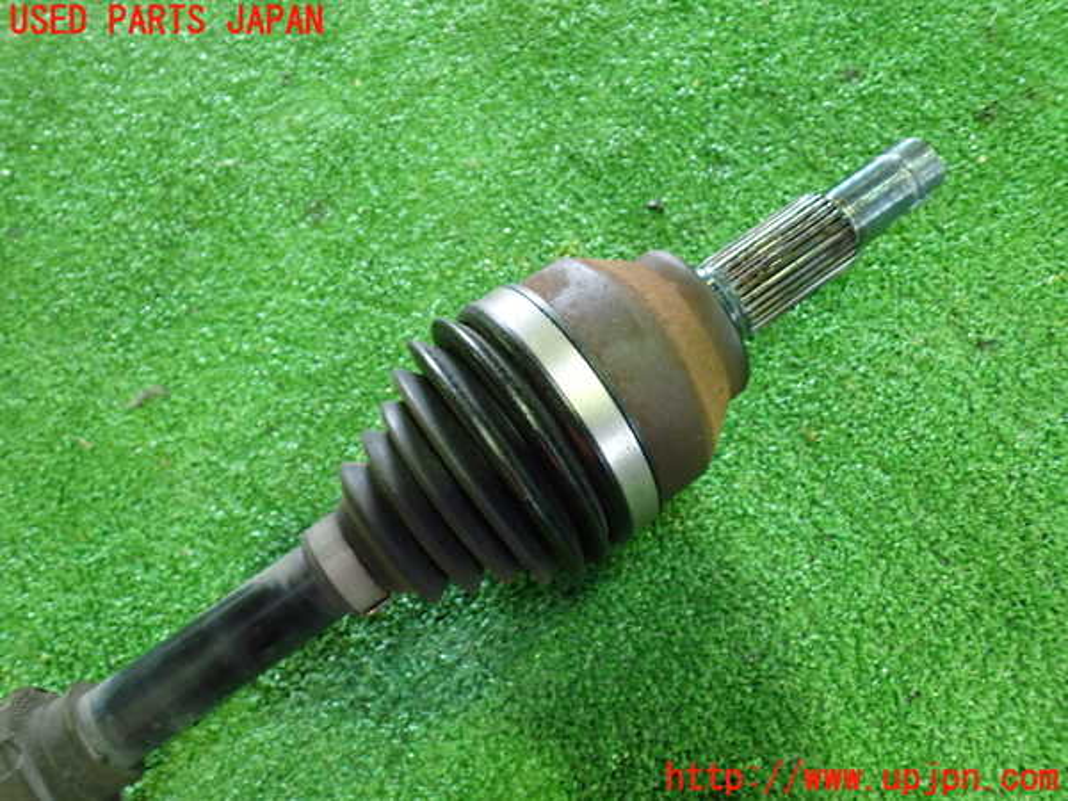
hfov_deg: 60.0
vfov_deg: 46.8
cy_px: 400
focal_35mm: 30
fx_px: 926
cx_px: 534
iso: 500
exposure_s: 1/30
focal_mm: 5.4
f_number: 2.3
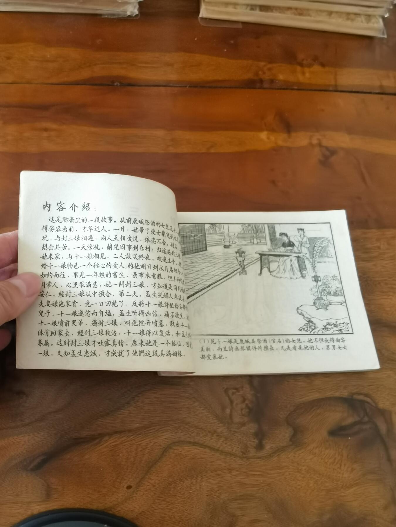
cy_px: 264
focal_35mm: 27
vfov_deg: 65.3
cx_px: 198
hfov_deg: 51.4
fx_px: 412
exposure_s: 1/25
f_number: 2.2
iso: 320
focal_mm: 2.26
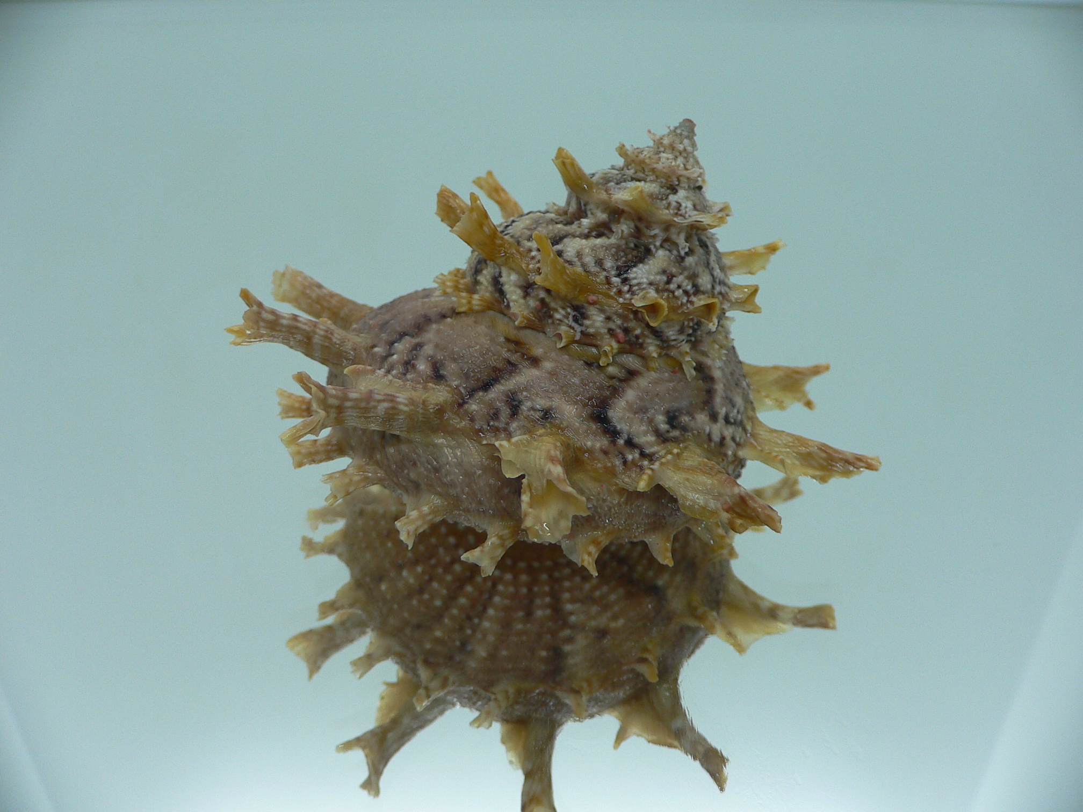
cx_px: 542
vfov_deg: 40.7
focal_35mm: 35
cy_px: 406
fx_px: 1095
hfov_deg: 52.6
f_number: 2.8
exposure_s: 1/60
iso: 80
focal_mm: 4.6
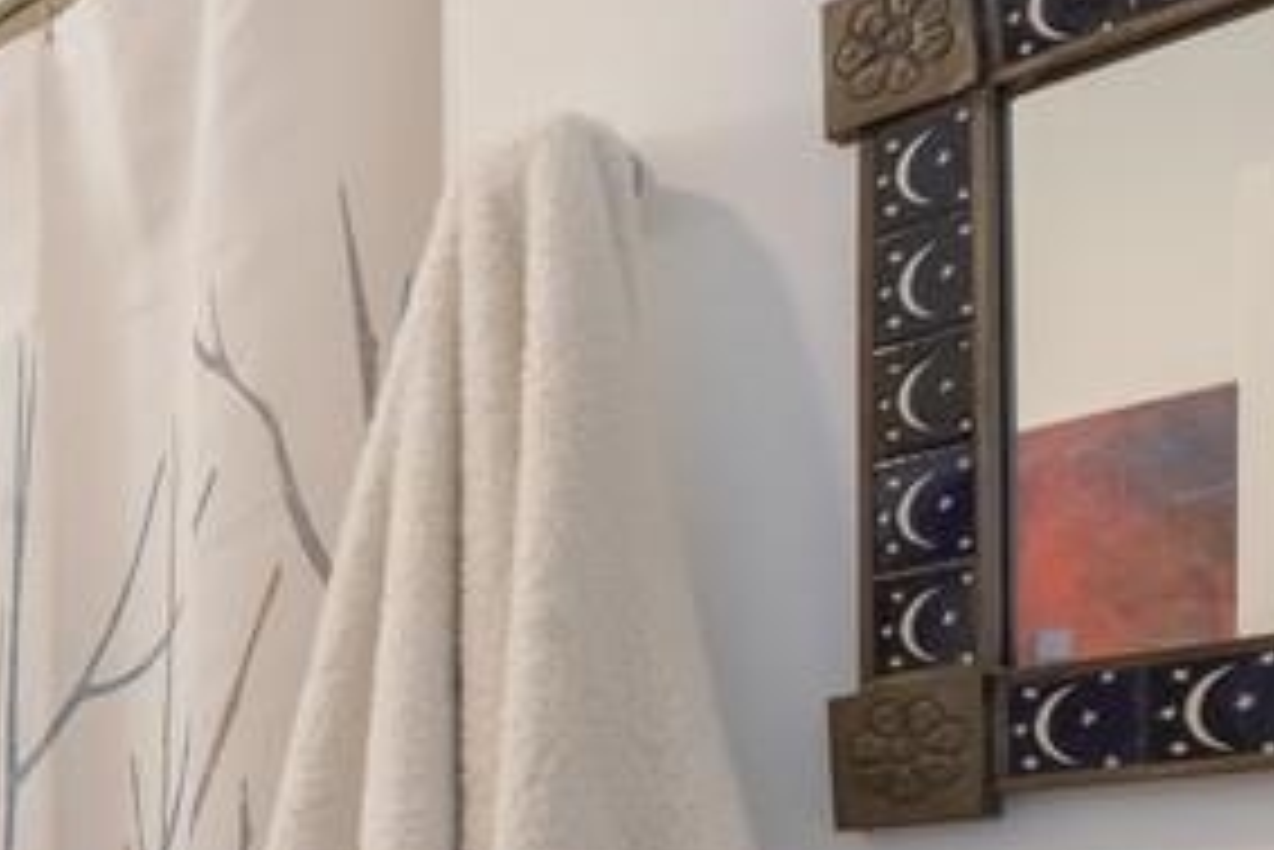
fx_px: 1912
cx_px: -558
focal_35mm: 54
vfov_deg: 21.9
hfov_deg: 27.5
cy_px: 1187
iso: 100
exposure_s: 1
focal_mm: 17
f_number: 11
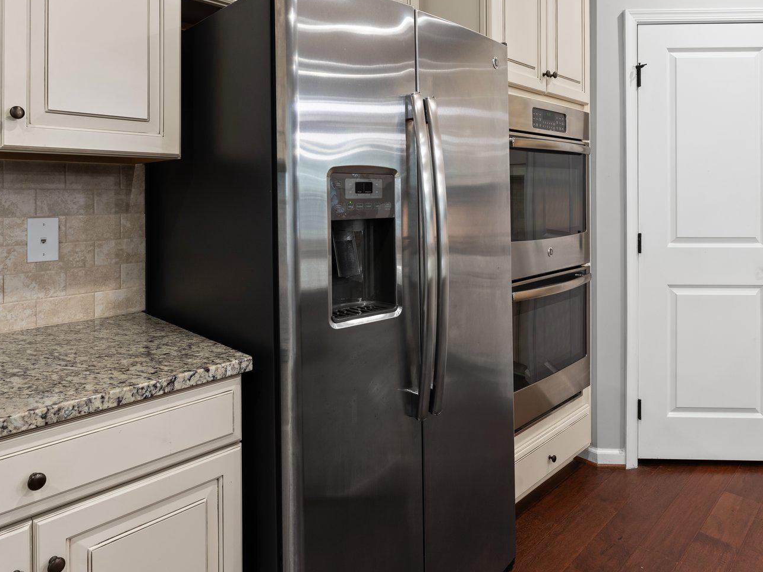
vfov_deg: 57.4
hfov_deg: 72.9
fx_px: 514
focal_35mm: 23
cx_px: 337
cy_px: 208
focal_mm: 15.2
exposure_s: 1/3
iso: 640
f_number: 8
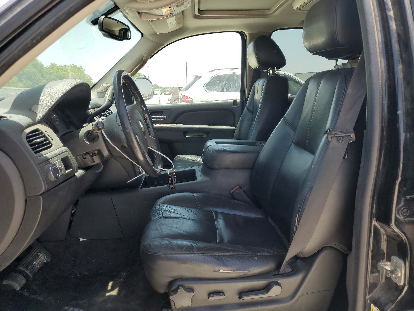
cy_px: 156
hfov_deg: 67.3
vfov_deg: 53.1
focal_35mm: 26
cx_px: 207
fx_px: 311
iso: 50
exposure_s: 1/833
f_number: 1.5
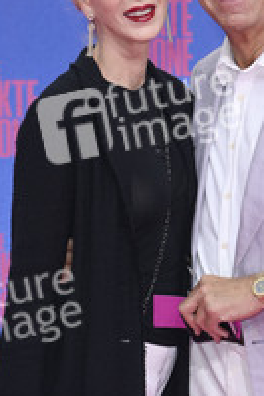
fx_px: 2976
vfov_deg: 7.6
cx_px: 197
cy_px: 217
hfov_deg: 5.1
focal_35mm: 271
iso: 250
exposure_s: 1/250
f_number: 7.1
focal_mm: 135
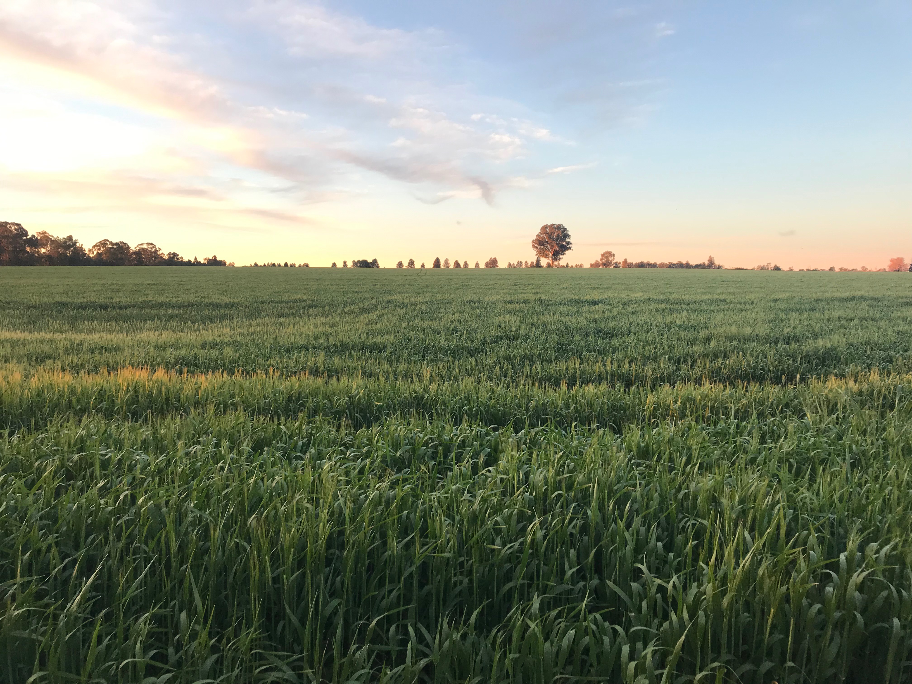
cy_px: 342
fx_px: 738
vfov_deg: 49.7
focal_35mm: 28
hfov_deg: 63.4
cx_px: 456
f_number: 1.8
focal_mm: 3.99
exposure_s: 1/100
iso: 25
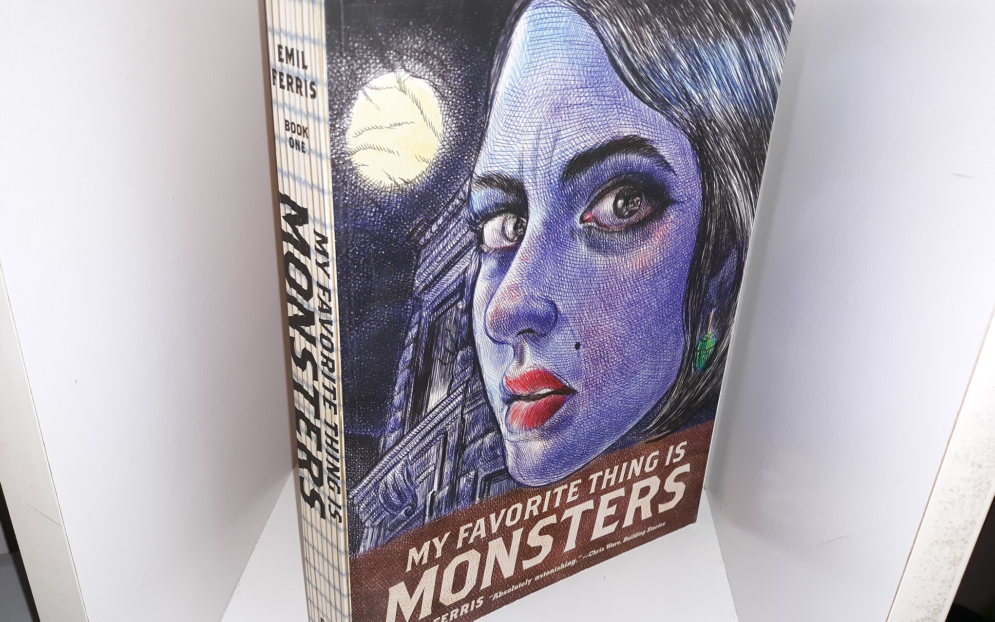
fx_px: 813
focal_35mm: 30
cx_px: 498
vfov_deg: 41.8
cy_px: 345
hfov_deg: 62.9
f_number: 1.7
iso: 80
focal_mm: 3.7
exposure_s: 1/120
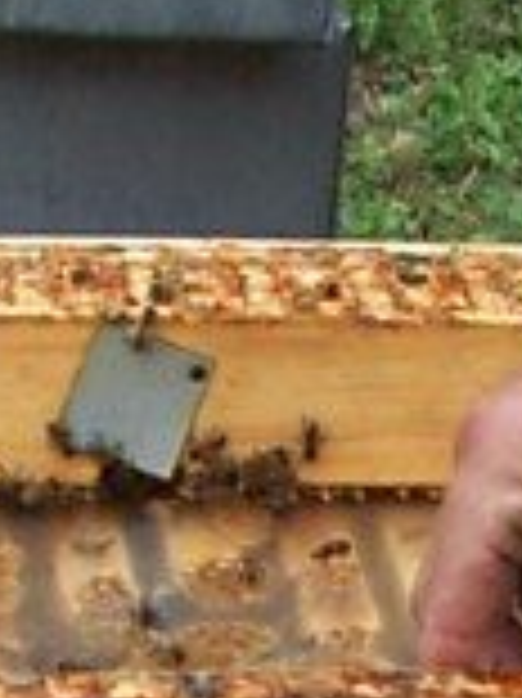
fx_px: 2497
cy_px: 1216
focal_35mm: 124
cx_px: 234
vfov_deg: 14.2
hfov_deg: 11.9
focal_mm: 5.7
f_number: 2.9
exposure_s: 1/200
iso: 80
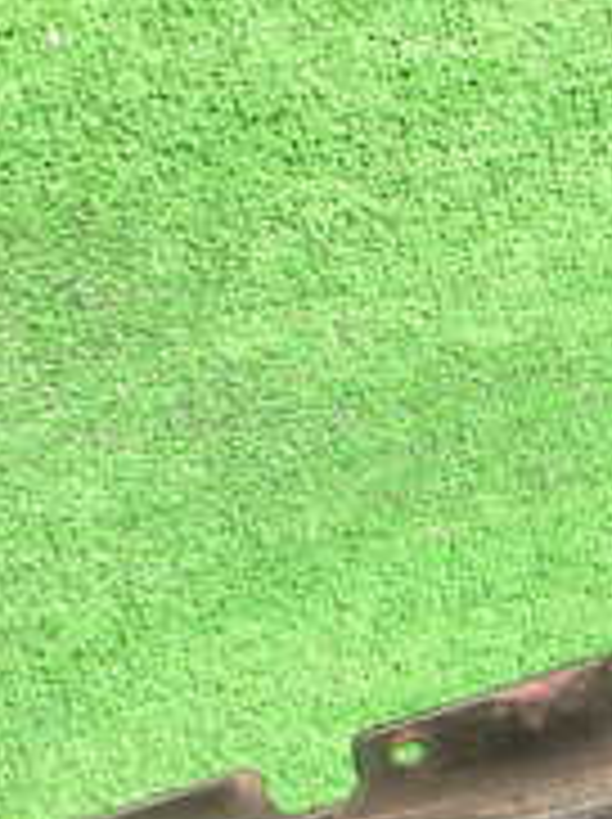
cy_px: 855
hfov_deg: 13.4
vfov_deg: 19.2
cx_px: 1107
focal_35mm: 99
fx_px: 2339
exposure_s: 1/400
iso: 100
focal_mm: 5.4
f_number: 3.2
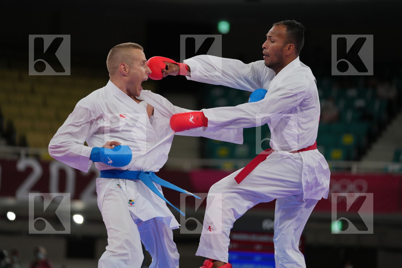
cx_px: 201
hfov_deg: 13.5
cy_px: 134
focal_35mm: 152
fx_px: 1697
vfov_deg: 9.0
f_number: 2.8
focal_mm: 152
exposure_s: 1/1000
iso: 500
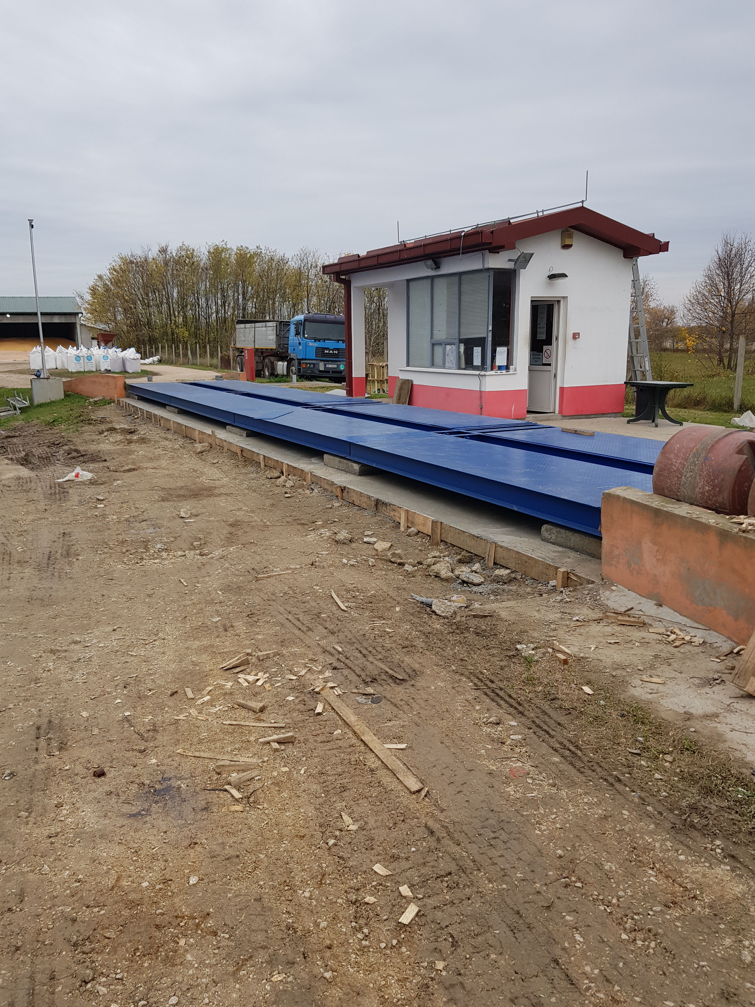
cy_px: 508
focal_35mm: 27
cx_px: 366
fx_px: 785
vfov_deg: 65.3
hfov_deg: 51.3
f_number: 1.7
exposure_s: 1/233
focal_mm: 4.2
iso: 40
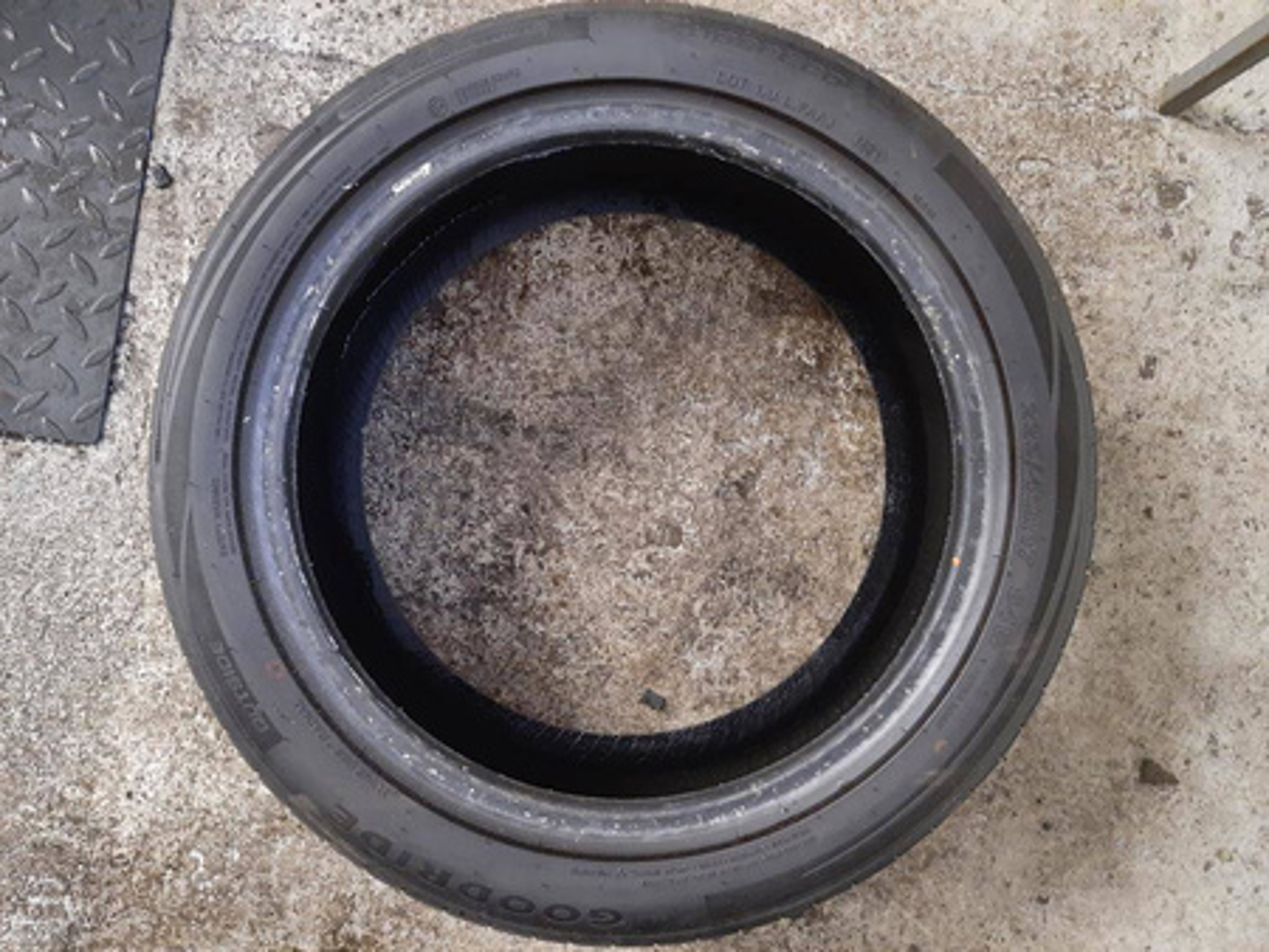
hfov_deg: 71.6
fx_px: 880
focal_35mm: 24
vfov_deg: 56.9
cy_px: 476
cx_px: 634
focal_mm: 5.23
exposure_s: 1/10
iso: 500
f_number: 1.8
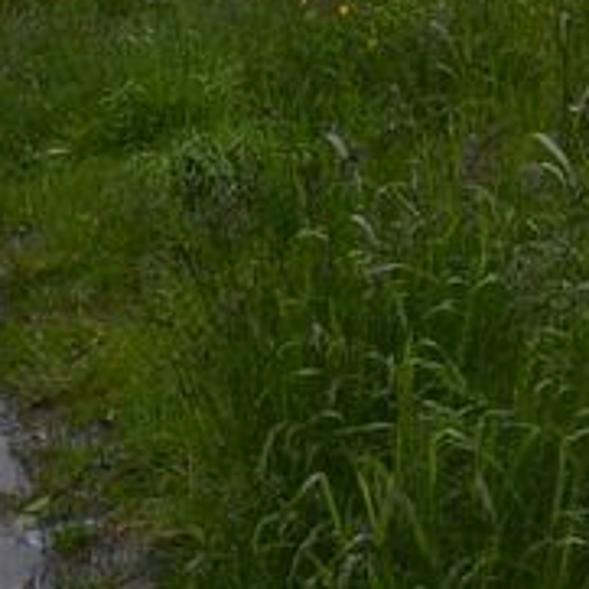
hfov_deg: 8.8
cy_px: -482
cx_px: 1334
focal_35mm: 183
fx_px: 3523
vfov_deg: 9.1
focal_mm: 26
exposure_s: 1/200
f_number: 7.1
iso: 200
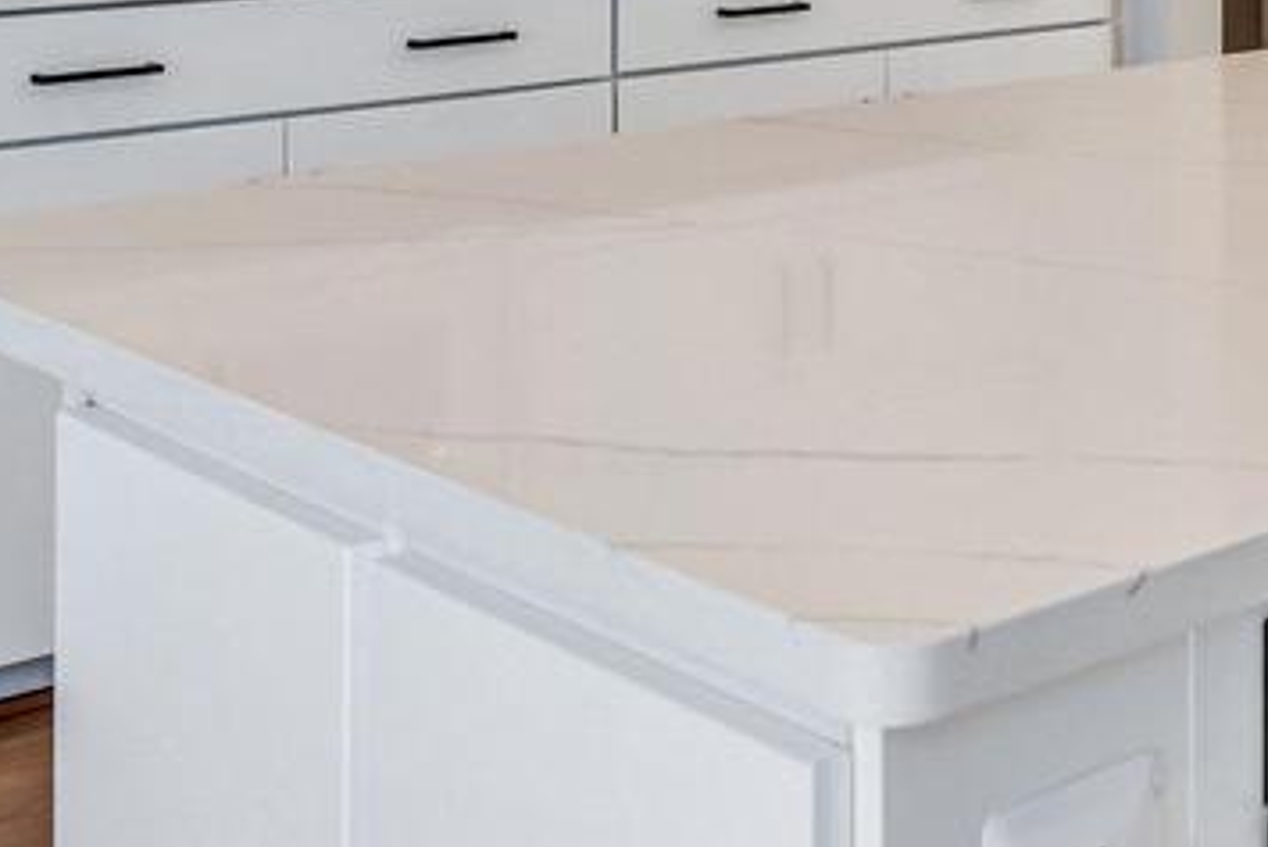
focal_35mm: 69
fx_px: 2431
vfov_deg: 18.1
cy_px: -323
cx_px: 1468
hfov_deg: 26.4
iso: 400
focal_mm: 17
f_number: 8
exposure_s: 1/160
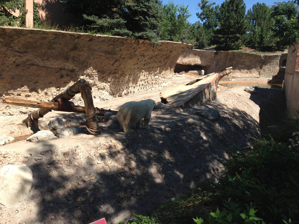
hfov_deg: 55.4
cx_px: 150
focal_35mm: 33
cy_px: 112
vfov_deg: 42.9
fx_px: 285
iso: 50
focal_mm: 4.13
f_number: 2.4
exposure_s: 1/1063
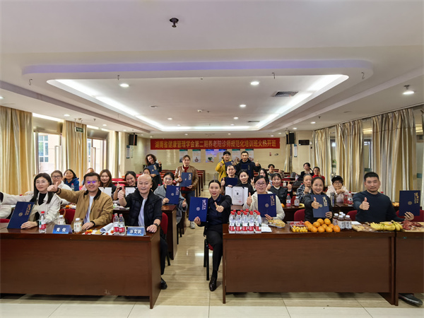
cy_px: 159
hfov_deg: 84.7
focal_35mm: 19
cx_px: 212
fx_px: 233
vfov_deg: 68.7
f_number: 2.2
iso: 250
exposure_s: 1/60
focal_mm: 1.76
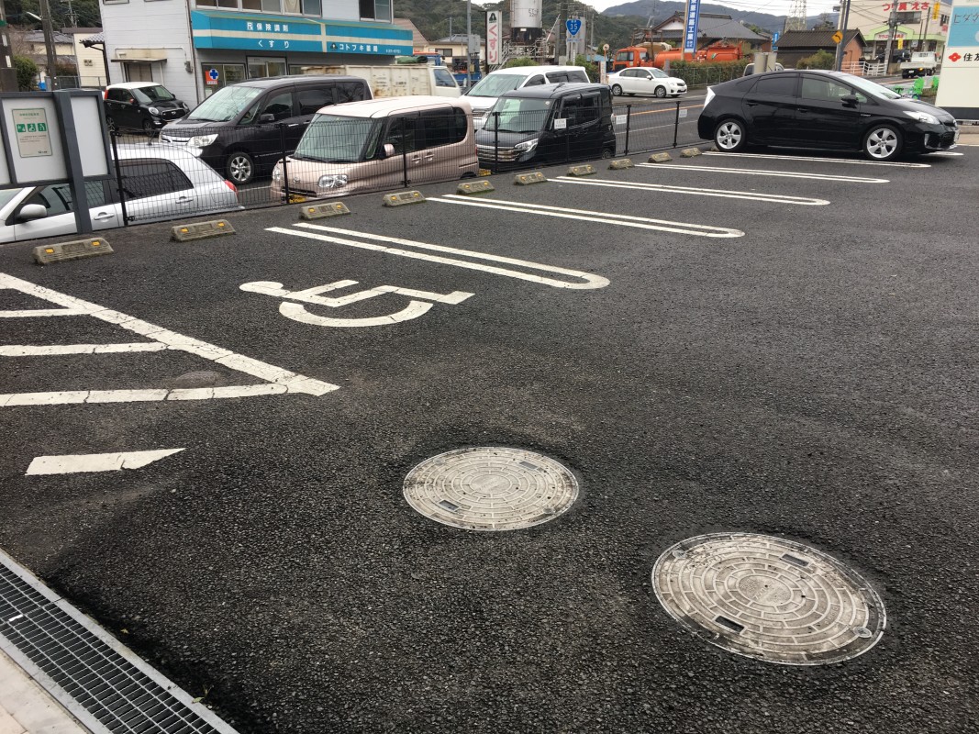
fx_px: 820
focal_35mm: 29
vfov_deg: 48.2
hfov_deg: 61.7
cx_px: 490
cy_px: 367
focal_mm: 4.15
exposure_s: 1/120
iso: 32
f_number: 2.2
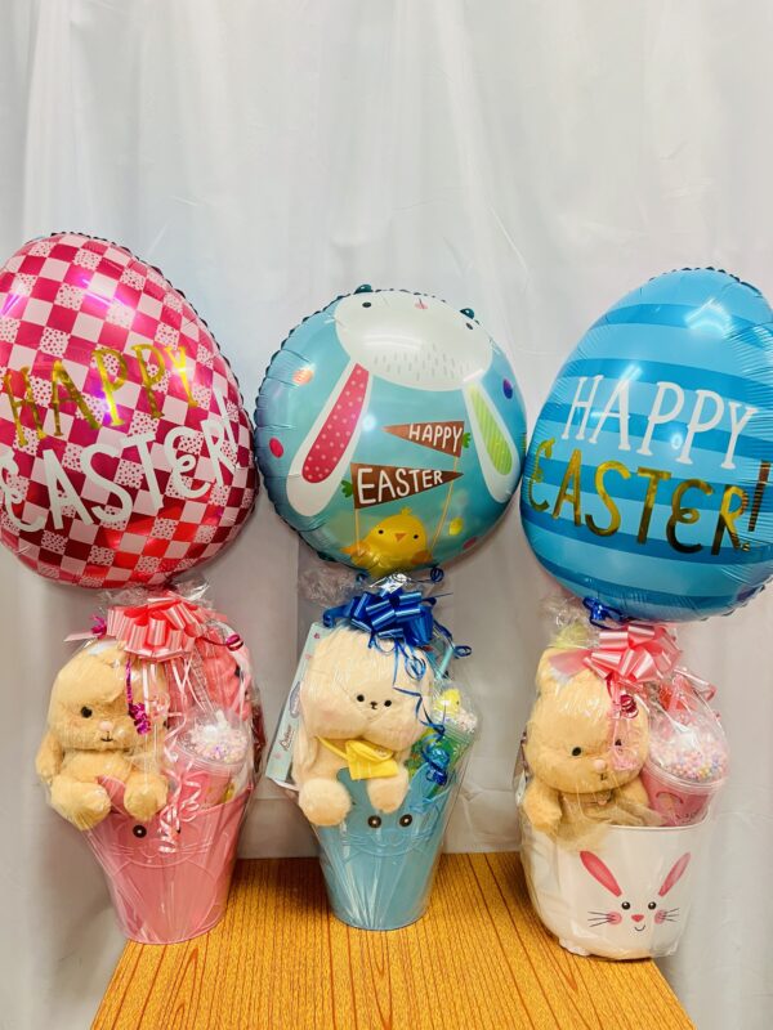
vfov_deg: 67.3
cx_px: 386
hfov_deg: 53.1
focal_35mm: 26
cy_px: 515
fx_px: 774
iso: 125
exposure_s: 1/60
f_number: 1.5
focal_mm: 5.7
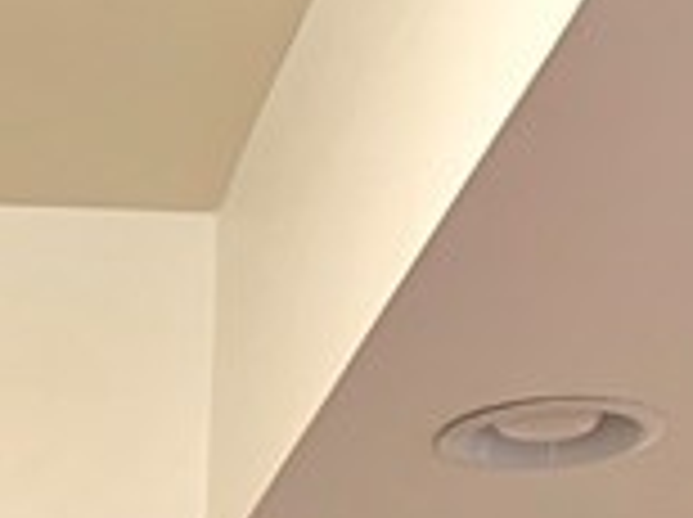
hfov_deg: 11.8
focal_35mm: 160
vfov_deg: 7.8
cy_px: 1631
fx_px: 3198
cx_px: -328
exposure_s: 1/27
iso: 80
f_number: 1.78
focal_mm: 6.86
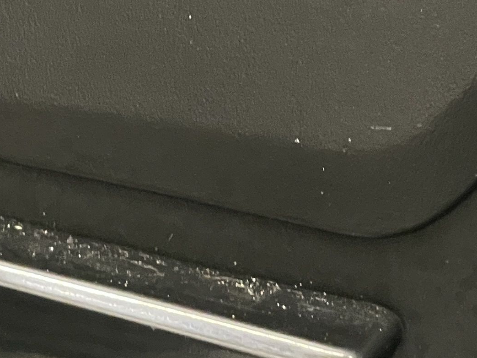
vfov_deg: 7.4
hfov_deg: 9.8
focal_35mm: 201
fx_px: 2769
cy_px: 202
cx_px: 112
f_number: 2
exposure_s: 1/33
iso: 640
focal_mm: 6
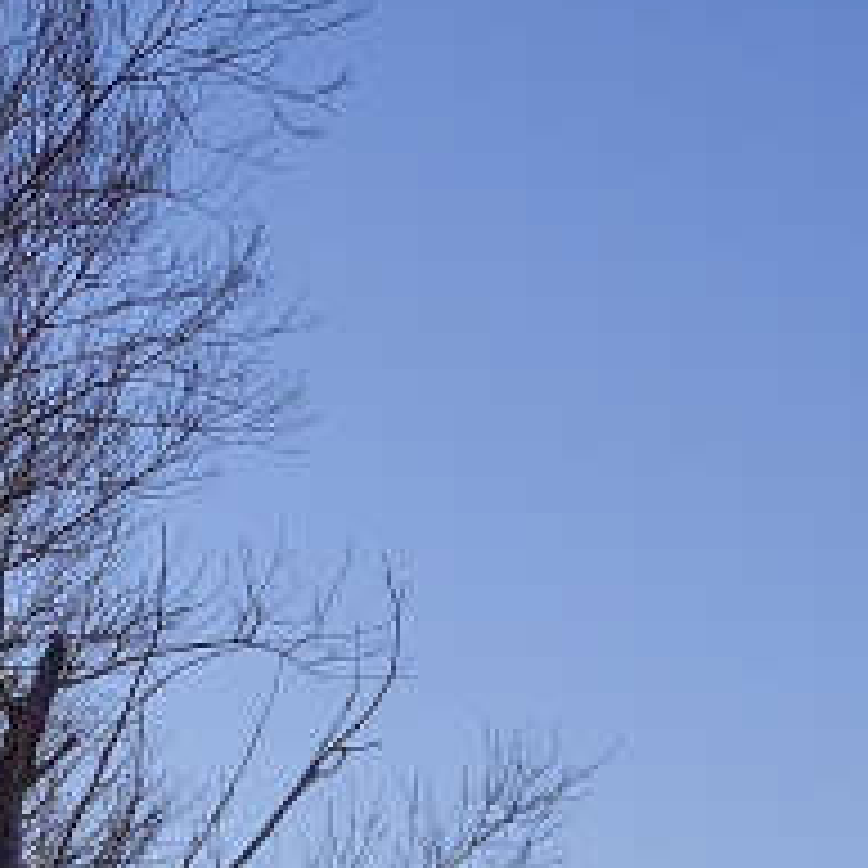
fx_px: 4832
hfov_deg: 10.2
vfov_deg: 10.1
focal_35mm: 170
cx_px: 22
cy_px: 980
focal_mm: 21.5
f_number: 11
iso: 125
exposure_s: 1/100
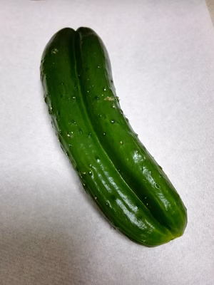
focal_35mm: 29
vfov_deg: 61.7
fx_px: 239
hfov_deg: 48.2
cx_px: 107
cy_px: 142
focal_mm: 3.8
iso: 500
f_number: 2
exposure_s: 1/20
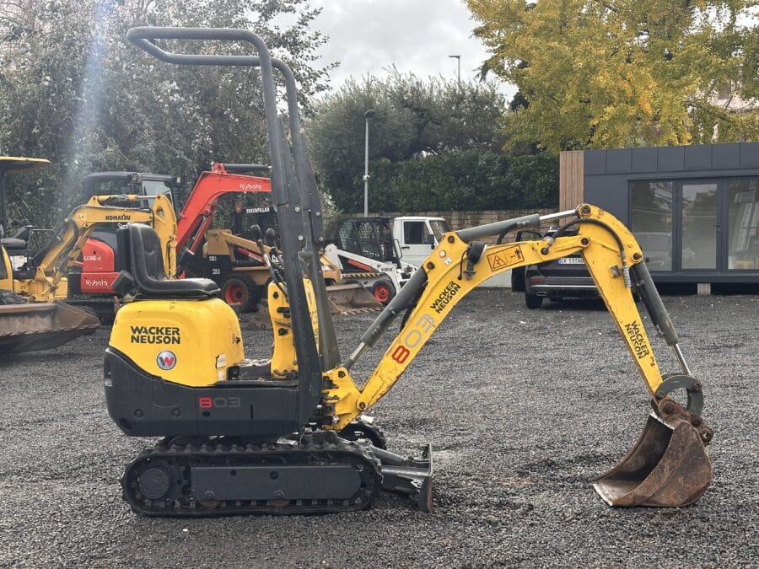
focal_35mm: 48
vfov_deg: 30.3
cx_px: 380
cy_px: 284
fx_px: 1052
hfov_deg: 39.7
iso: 64
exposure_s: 1/623
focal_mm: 6.86
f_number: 1.78
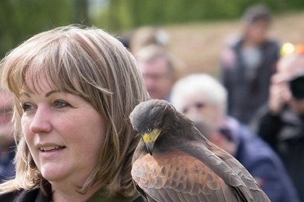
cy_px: 186
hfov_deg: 5.1
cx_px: 131
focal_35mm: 404
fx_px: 3410
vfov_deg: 3.4
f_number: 5.6
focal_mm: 135
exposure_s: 1/1250
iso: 800
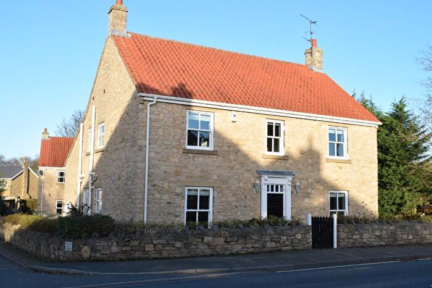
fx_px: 468
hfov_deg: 49.5
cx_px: 216
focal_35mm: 39
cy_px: 144
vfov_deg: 34.2
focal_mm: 26
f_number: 20
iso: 800
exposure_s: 1/200
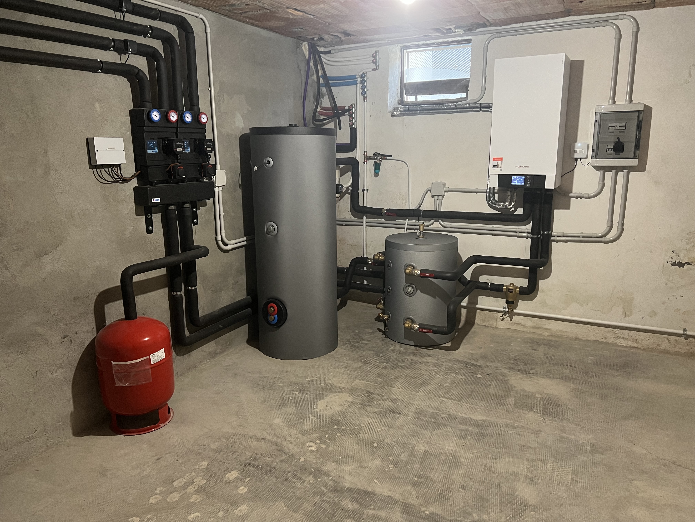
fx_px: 522
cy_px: 261
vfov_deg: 53.1
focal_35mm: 26
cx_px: 348
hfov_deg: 67.3
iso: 400
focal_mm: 5.7
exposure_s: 1/33
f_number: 1.5
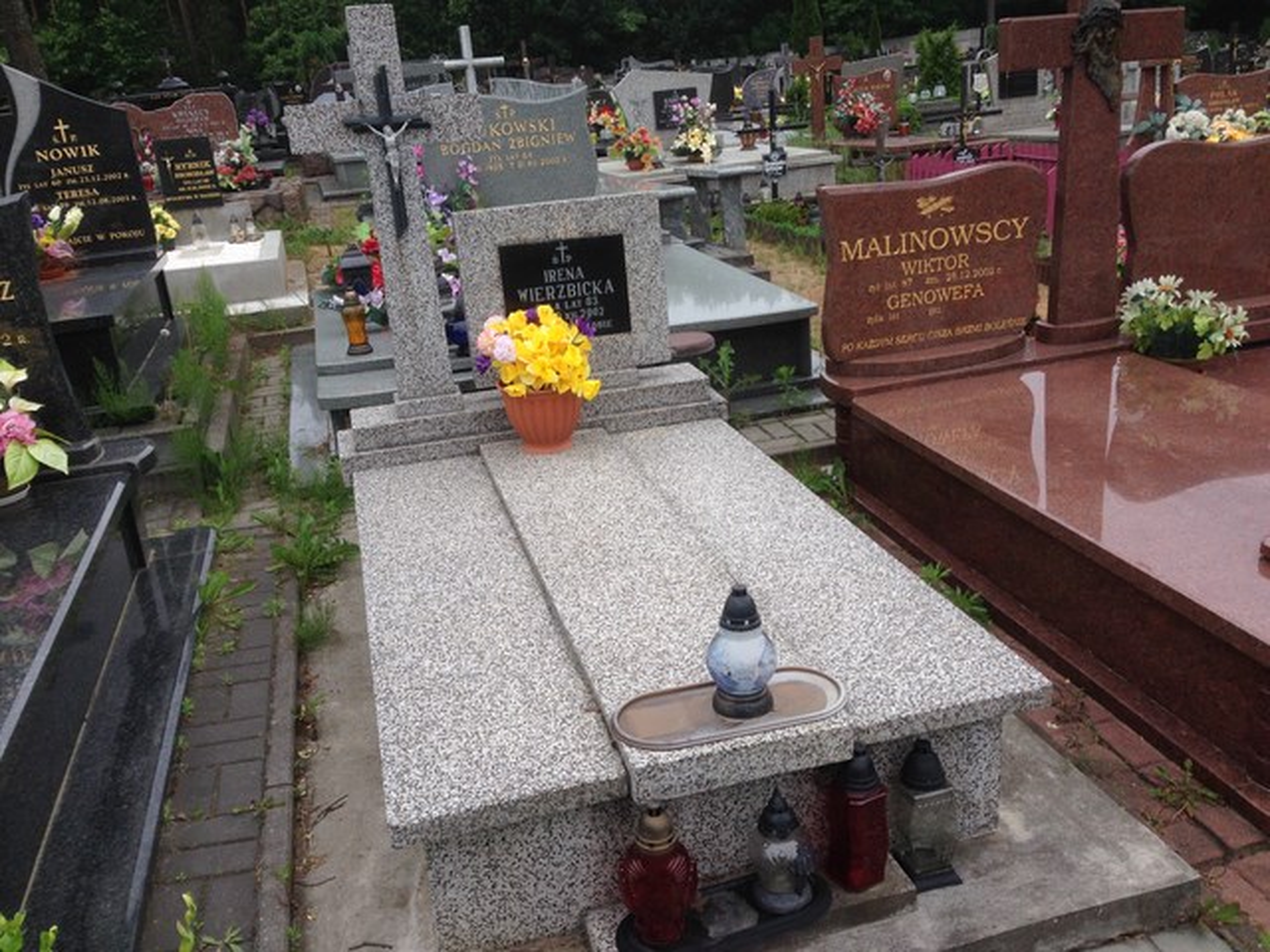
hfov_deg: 55.4
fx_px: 1211
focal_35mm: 33
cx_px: 635
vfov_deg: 42.9
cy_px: 476
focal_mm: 4.12
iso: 50
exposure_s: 1/1004
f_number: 2.4
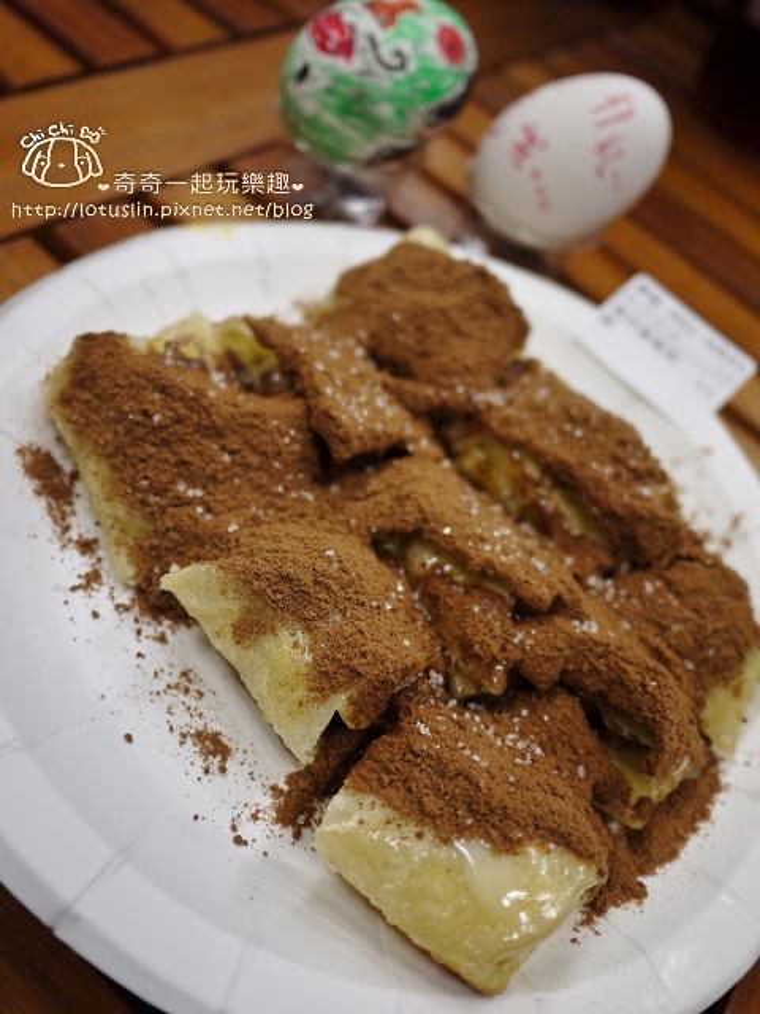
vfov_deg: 63.4
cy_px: 507
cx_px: 380
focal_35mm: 28
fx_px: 820
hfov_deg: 49.7
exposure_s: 1/60
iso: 200
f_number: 2.5
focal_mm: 14
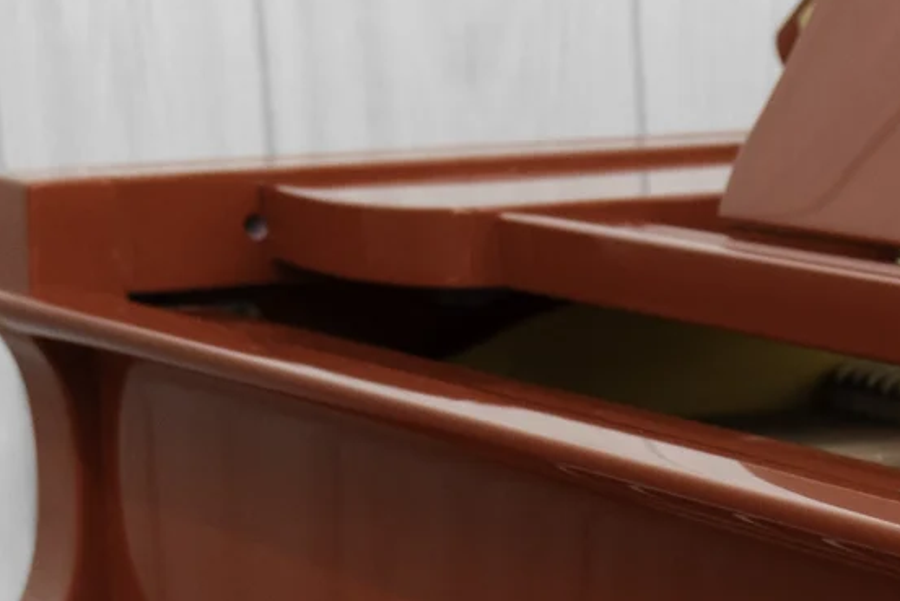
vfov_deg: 8.1
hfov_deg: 12.2
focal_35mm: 162
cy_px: 1159
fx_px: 4051
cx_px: 1217
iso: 2000
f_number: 5.6
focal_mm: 35
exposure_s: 1/60
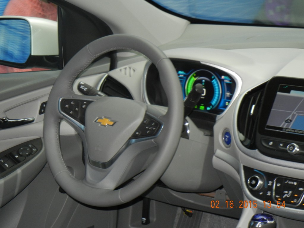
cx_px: 152
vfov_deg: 12.8
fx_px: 1019
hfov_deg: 17.0
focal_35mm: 116
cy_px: 114
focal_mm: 20.9
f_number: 4.6
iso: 400
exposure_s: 1/30
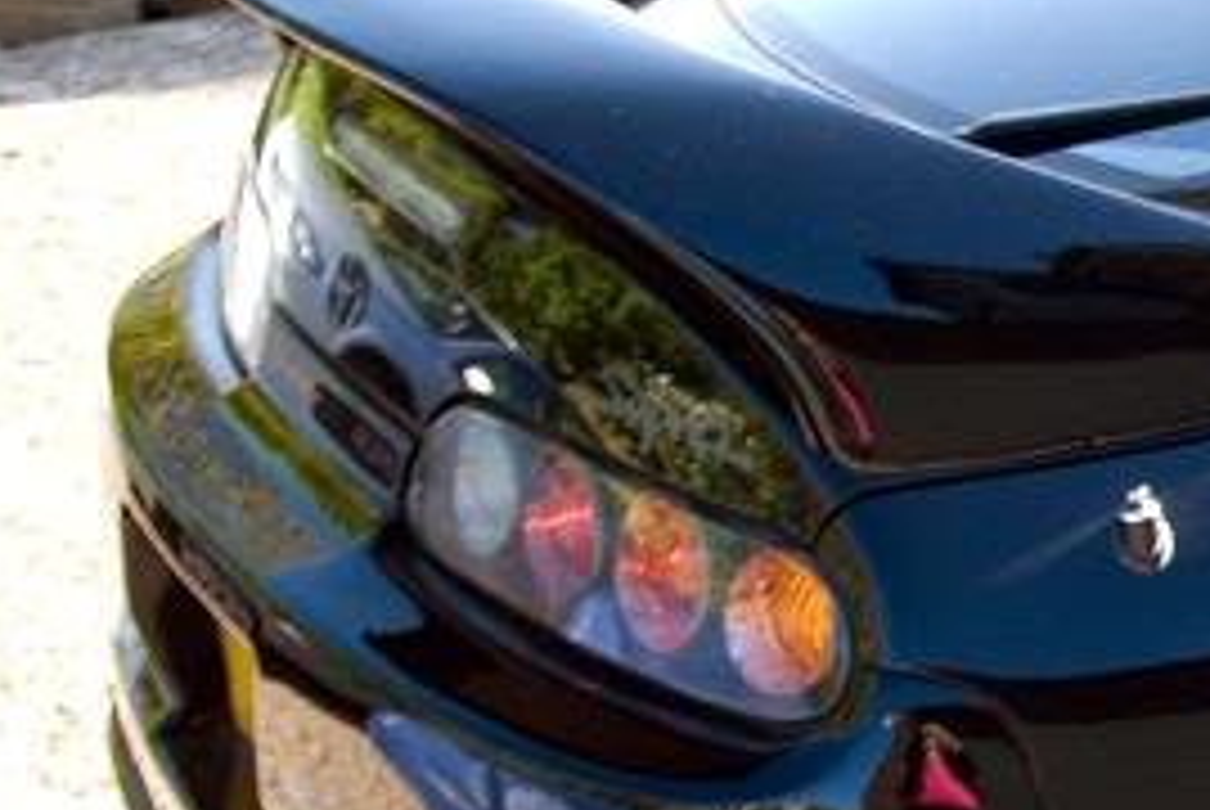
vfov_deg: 12.7
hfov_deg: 16.4
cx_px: 2060
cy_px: 306
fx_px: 3634
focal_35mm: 108
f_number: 5
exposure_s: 1/125
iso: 200
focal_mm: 20
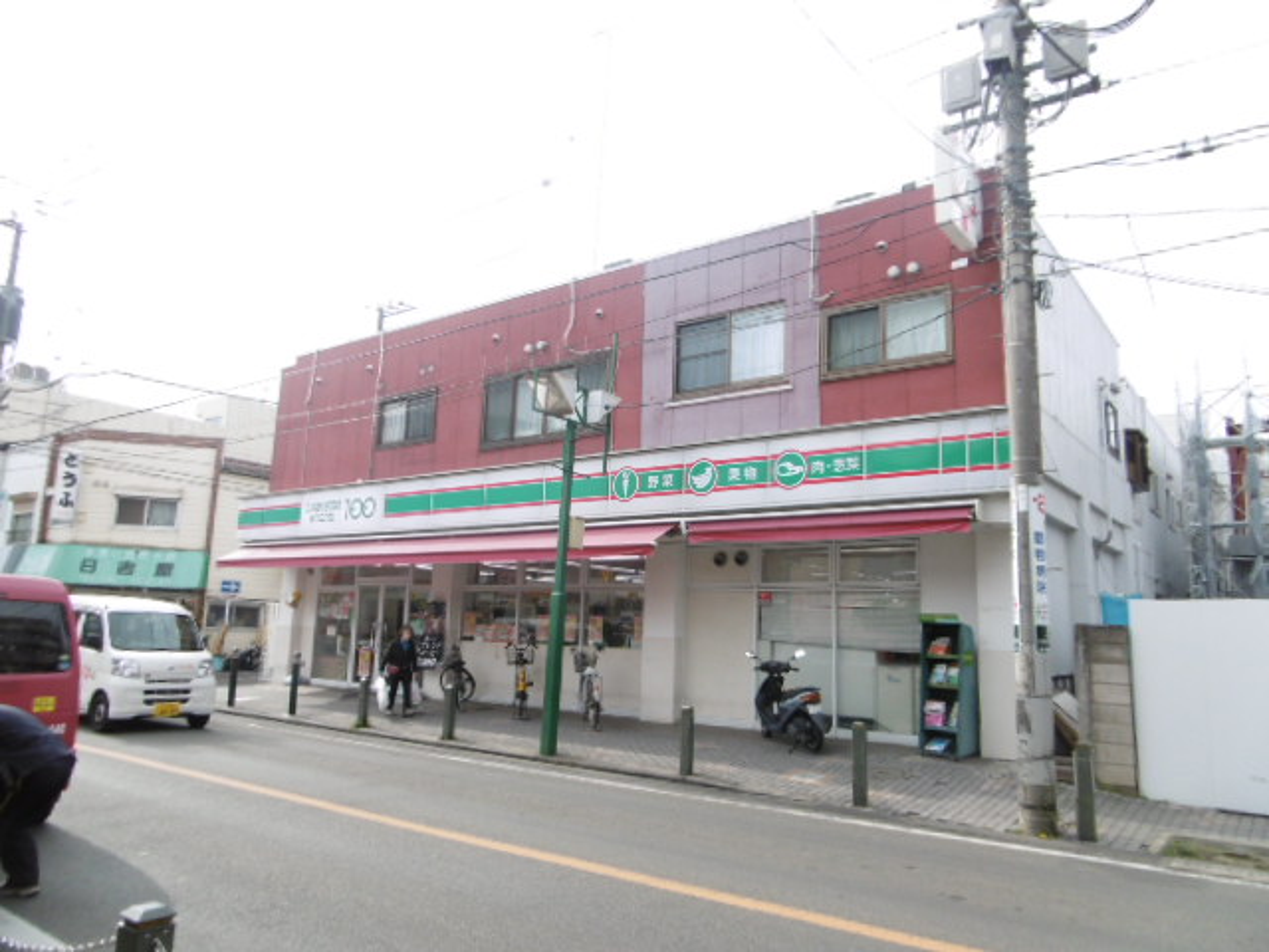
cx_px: 634
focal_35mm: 24
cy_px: 476
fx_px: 880
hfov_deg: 71.6
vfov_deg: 56.8
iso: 100
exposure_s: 1/500
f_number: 3.1
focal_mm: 4.3
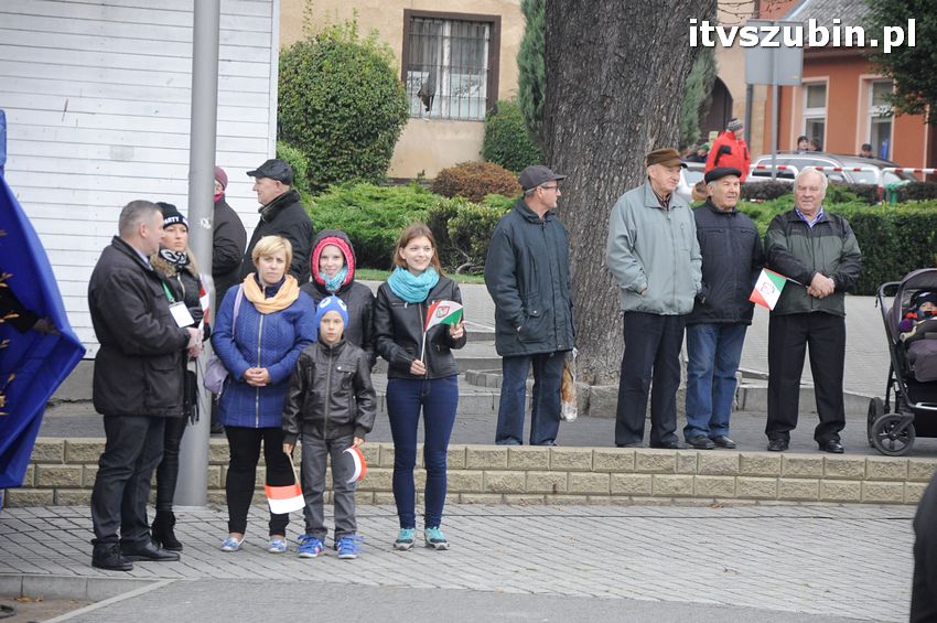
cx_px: 468
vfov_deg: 8.7
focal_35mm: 158
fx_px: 4095
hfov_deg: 13.1
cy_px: 312
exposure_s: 1/160
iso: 800
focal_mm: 105
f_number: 5.6
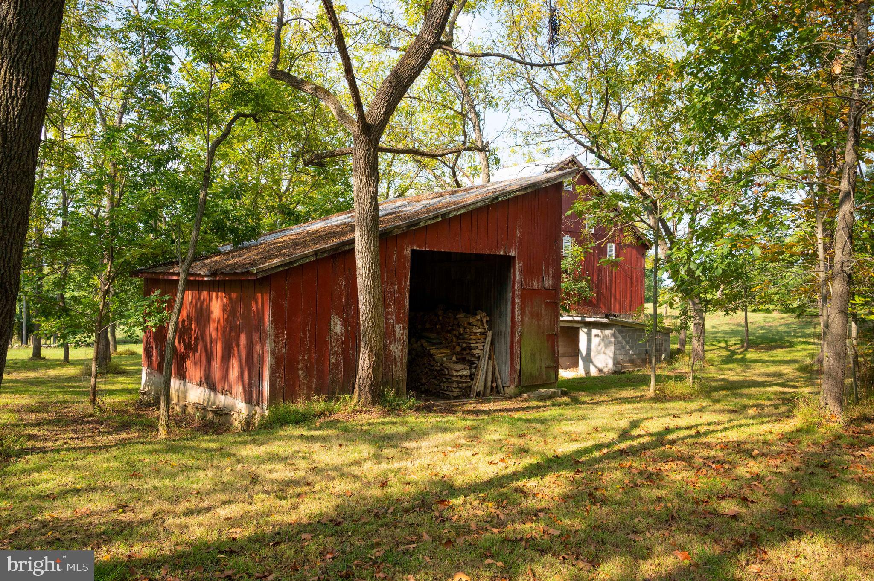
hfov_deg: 64.6
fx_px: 691
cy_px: 290
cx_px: 437
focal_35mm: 28
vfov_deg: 45.6
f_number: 10
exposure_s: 1/400
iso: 1000
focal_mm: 28.5
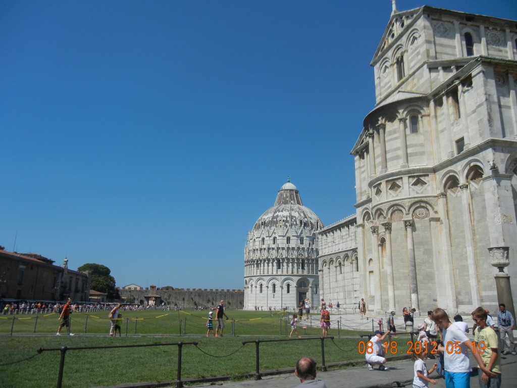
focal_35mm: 30
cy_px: 194
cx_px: 258
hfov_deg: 60.0
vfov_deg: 46.8
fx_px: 448
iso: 160
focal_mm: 5.4
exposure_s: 1/722
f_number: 7
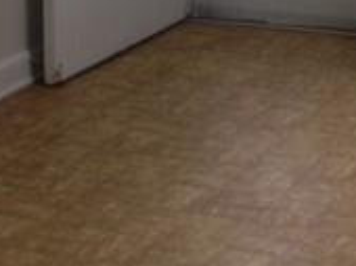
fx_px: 1356
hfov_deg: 14.2
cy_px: -218
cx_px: 488
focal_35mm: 132
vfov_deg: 10.5
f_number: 2.4
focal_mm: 4.28
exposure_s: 1/40
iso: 80
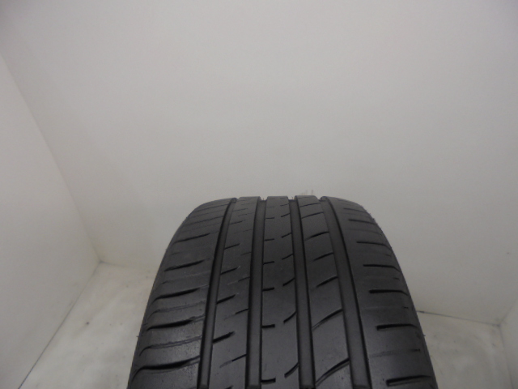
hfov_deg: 67.3
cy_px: 194
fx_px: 389
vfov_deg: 53.1
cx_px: 259
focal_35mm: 26
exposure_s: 1/30
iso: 100
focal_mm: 4.6
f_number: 3.5
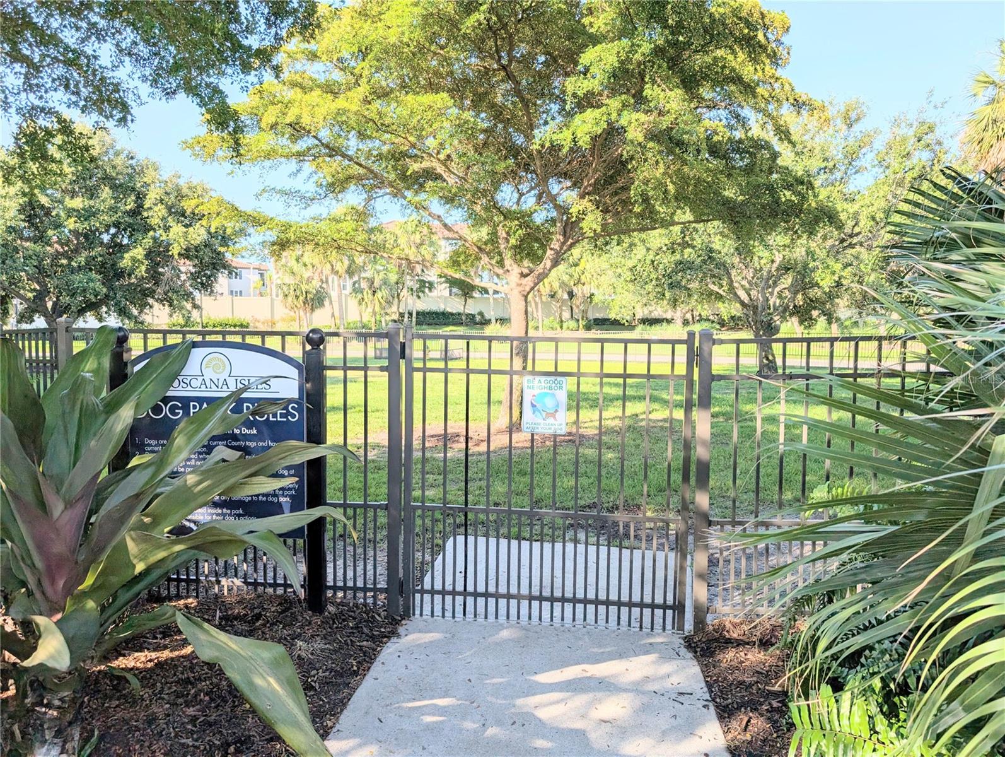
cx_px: 502
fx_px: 698
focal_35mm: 24
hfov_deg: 71.5
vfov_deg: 56.9
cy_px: 378
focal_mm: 6.9
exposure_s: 1/5464
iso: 21
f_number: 1.68
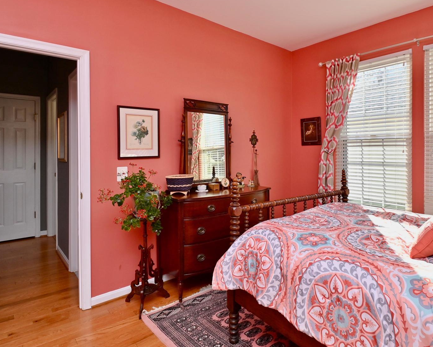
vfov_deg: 65.0
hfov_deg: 77.1
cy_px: 141
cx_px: 250
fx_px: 269
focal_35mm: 21
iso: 200
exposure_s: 1/200
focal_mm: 10
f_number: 7.1
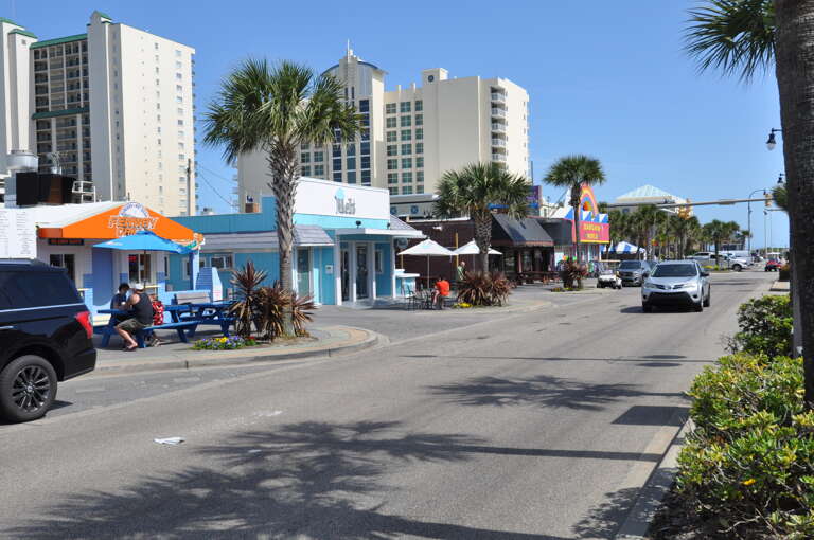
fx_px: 813
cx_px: 407
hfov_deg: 53.2
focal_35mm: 36
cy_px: 270
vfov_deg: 36.8
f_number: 10
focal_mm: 24
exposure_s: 1/400
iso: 200
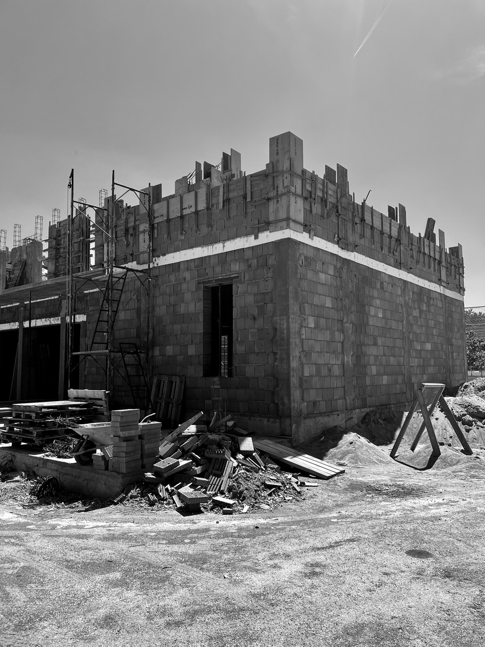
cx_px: 242
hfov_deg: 53.1
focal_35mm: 26
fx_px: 486
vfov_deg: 67.3
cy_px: 324
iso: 50
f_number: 1.5
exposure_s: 1/4444
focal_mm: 5.7
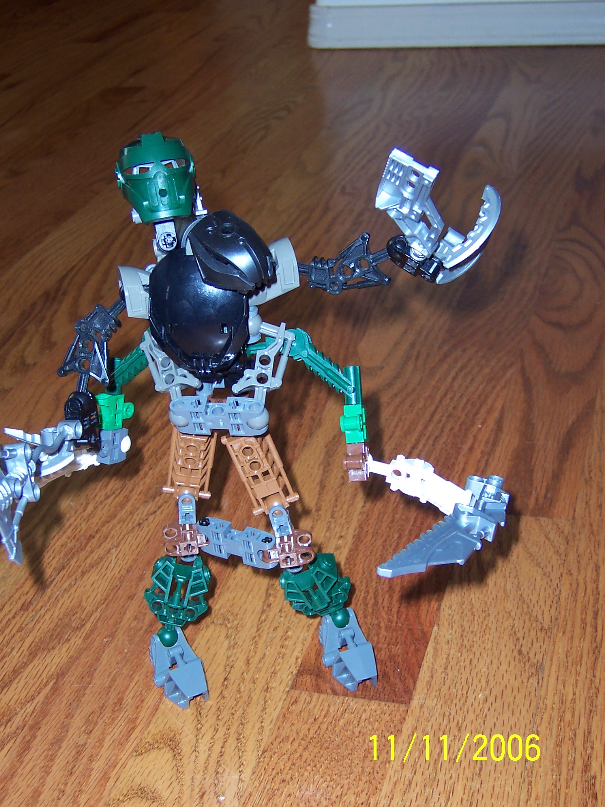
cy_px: 404
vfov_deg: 29.0
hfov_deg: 21.9
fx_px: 1561
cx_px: 302
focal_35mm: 67
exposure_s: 1/60
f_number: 3.4
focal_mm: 10.4
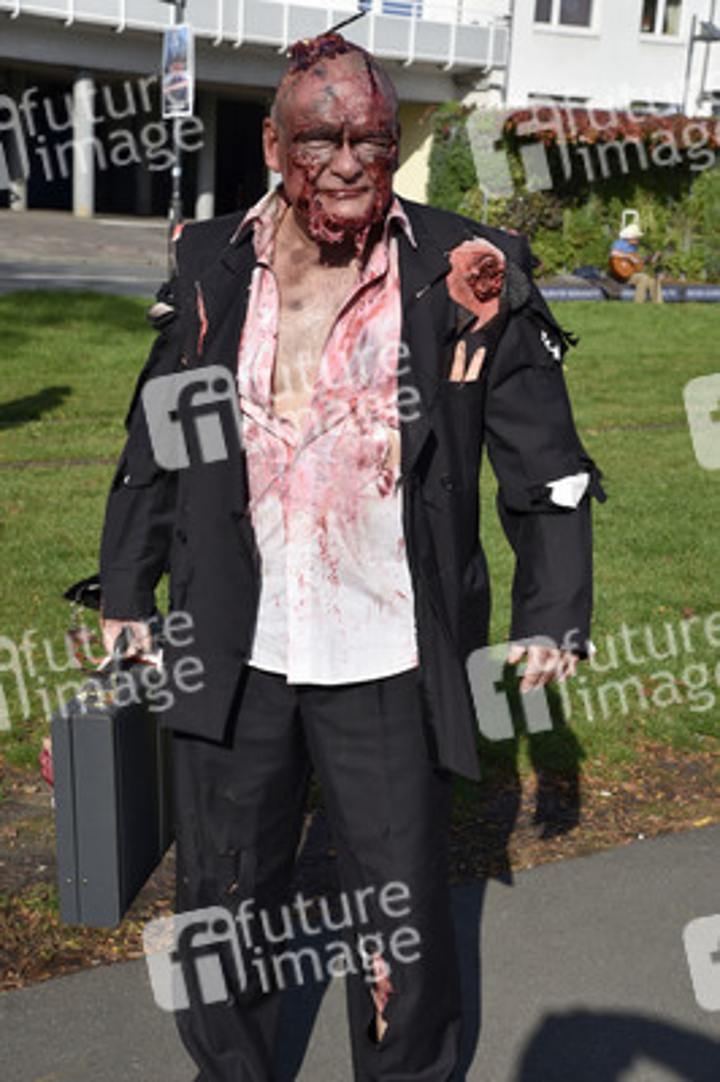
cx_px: 360
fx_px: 1863
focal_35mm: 62
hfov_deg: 21.9
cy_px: 541
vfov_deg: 32.4
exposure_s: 1/400
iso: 200
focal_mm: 62
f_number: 10
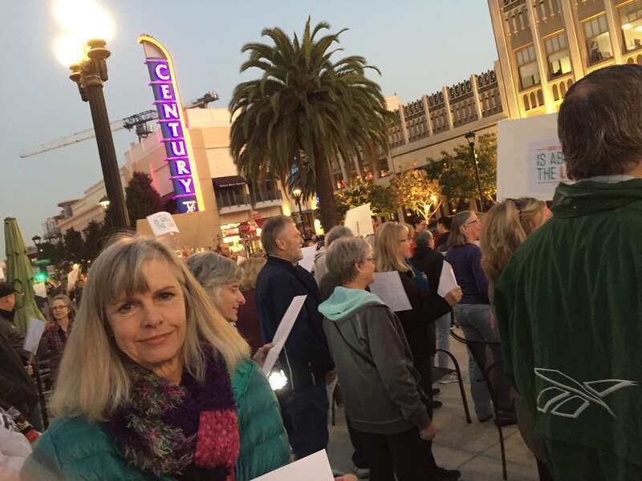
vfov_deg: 48.2
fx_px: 538
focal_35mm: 29
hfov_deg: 61.7
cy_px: 240
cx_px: 321
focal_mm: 4.15
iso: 500
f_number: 2.2
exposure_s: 1/15
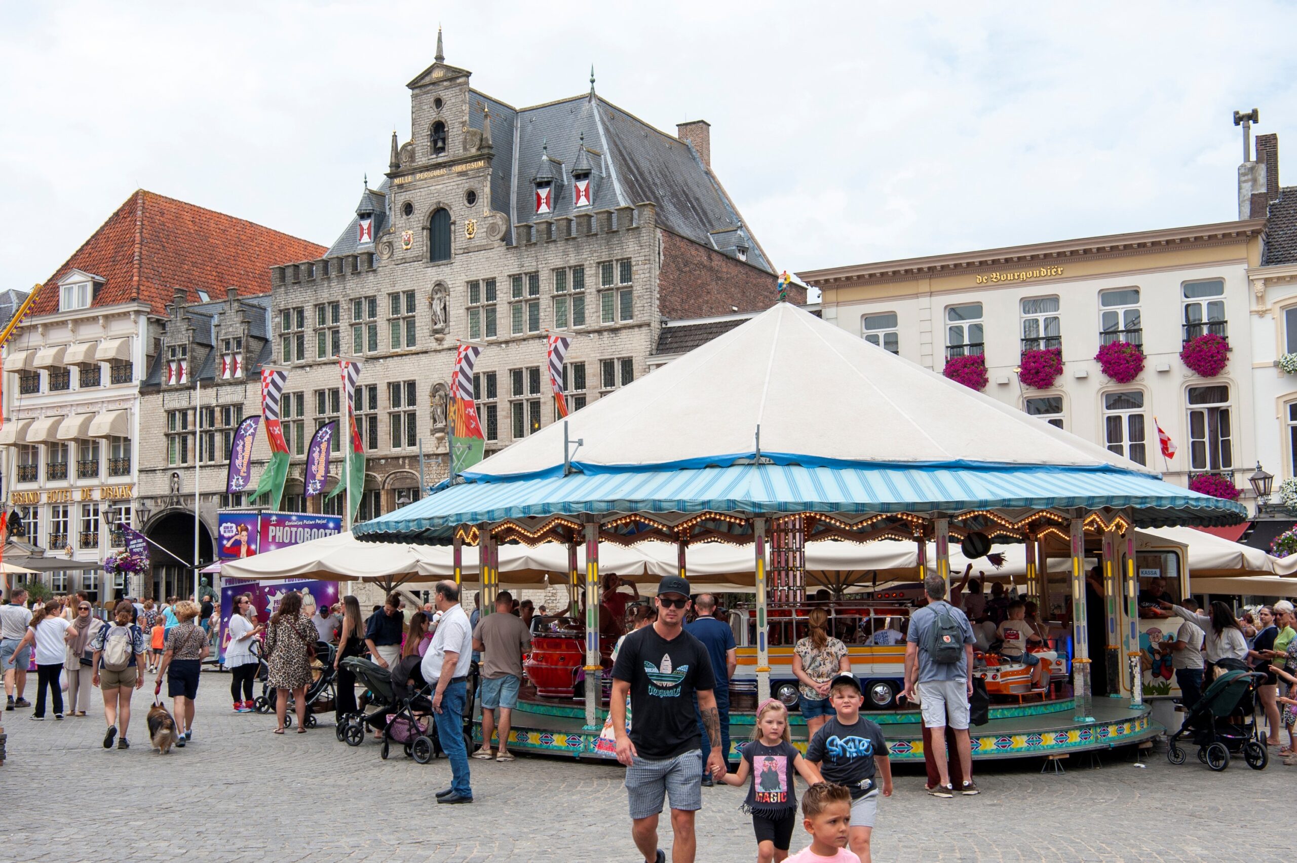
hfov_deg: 50.7
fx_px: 1368
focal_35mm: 38
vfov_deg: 35.0
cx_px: 648
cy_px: 432
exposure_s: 1/400
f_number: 10
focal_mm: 38
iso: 250
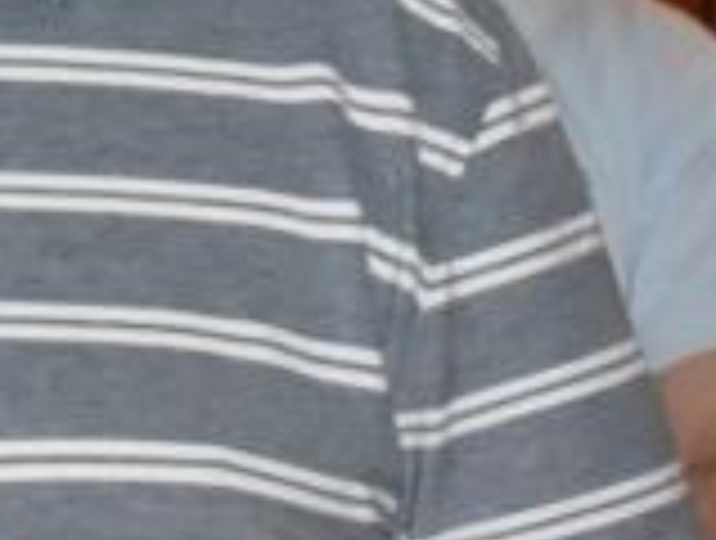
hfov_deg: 5.9
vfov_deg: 4.7
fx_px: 6530
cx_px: -1265
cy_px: -340
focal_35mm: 315
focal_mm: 34
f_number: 5.6
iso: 1250
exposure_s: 1/60
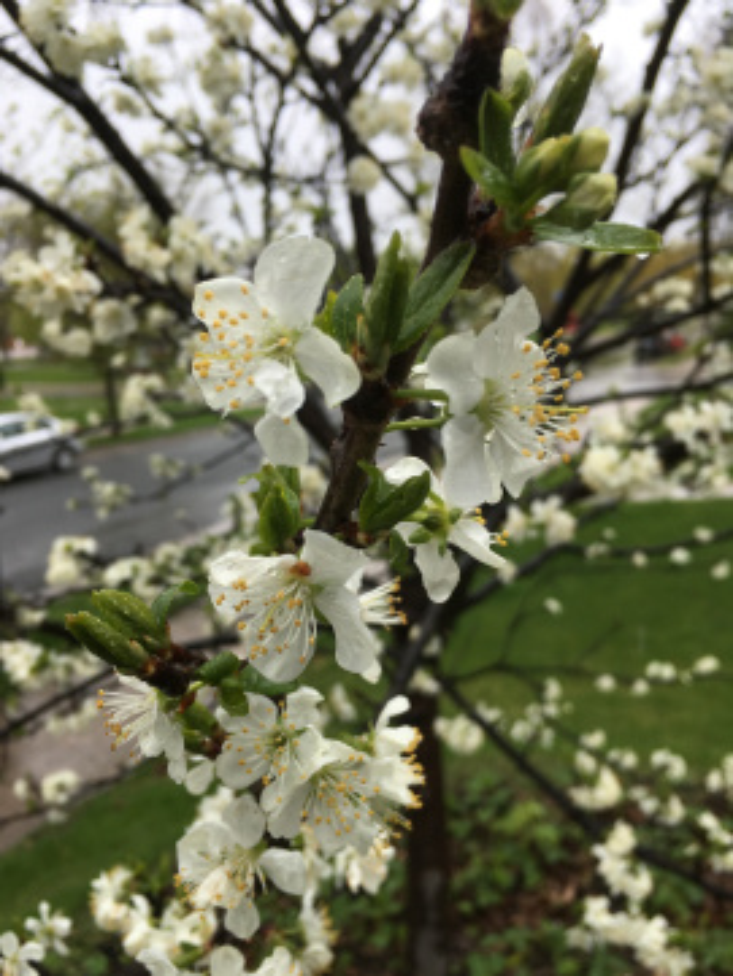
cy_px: 488
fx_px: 818
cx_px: 366
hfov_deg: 48.3
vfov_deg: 61.6
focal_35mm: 29
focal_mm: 4.15
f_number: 2.2
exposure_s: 1/409
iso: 25
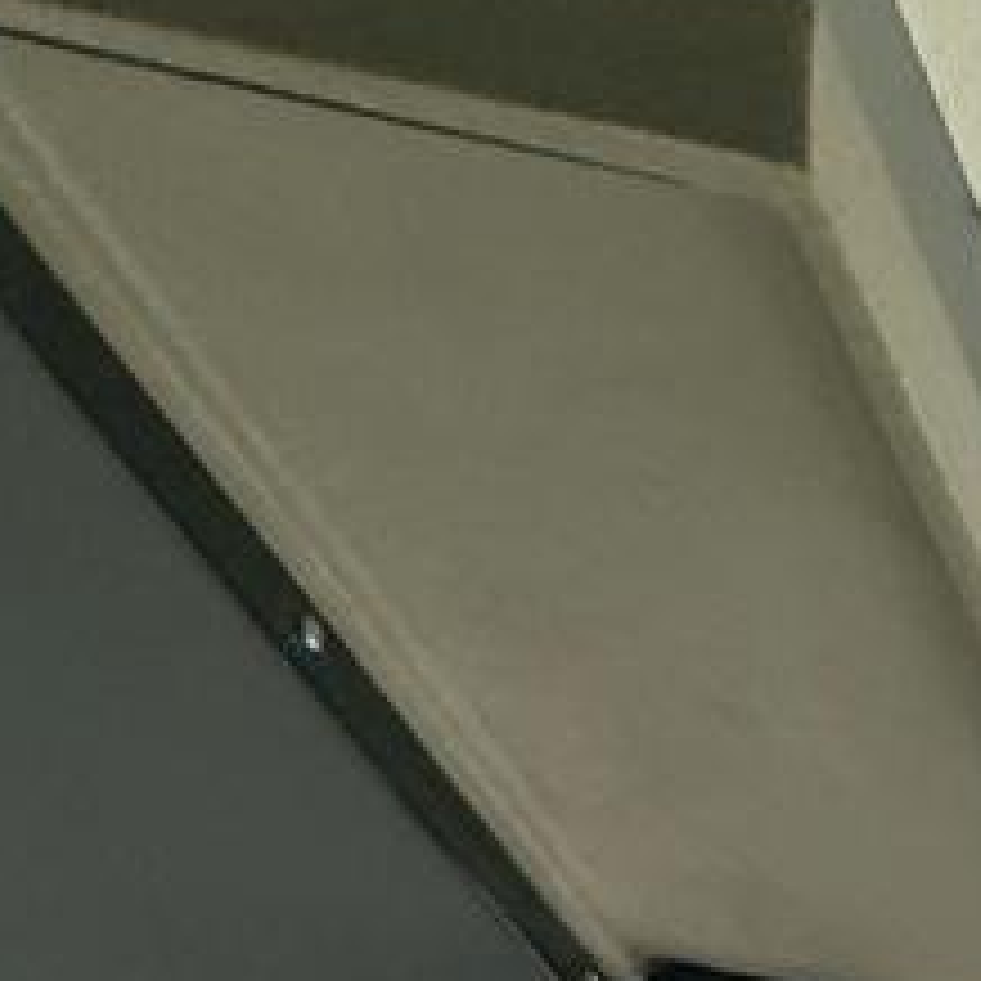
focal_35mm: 87
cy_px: 2682
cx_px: 2475
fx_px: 2789
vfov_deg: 12.5
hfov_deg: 13.4
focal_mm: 2.22
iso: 40
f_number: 2.2
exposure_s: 1/120
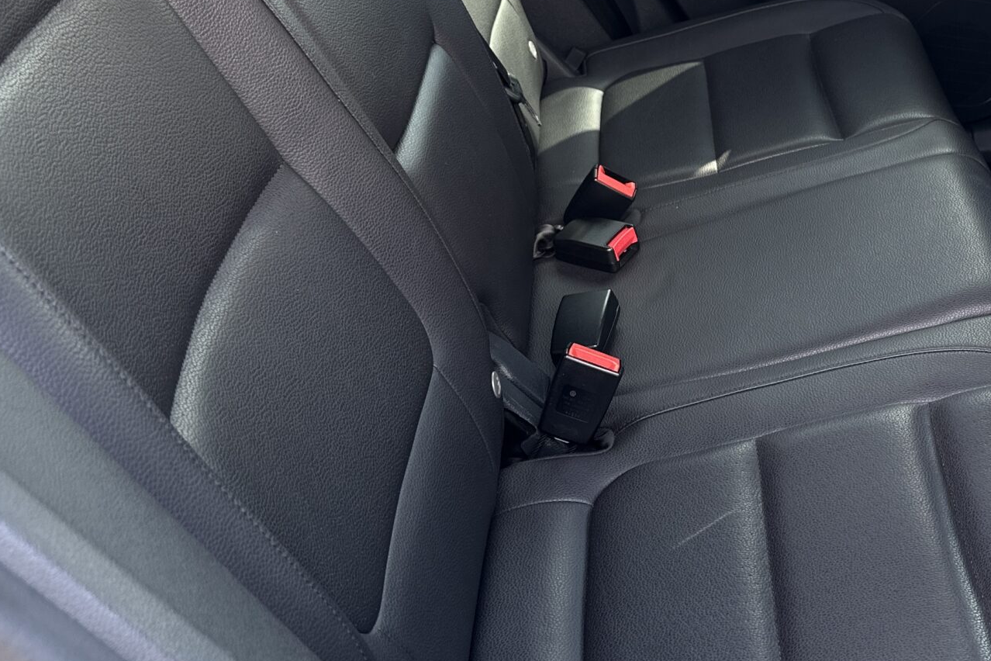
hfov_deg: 38.3
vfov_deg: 26.6
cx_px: 774
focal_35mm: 50
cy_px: 162
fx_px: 1376
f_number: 1.78
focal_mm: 6.86
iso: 80
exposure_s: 1/121
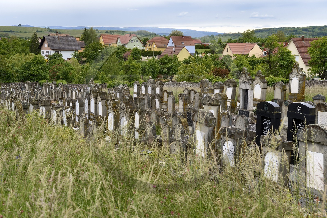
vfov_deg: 29.9
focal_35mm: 45
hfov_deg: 43.6
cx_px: 164
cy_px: 109
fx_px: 409
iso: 200
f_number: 8
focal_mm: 45
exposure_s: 1/160
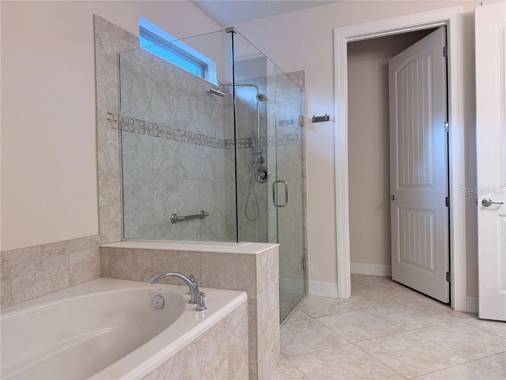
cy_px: 190
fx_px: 351
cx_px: 253
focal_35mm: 24
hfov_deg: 71.6
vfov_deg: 56.8
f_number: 1.78
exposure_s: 1/122
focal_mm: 6.76
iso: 200
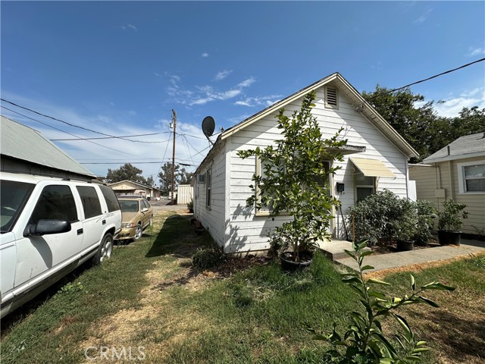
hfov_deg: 102.1
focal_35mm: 14
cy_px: 182
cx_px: 242
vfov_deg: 85.7
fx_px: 196
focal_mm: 2.22
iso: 50
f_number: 2.2
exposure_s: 1/3205
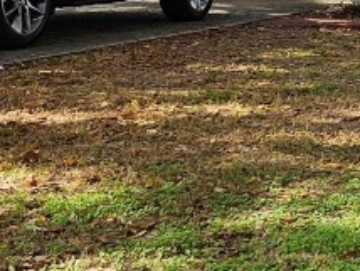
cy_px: 20
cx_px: 701
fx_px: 1145
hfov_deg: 14.9
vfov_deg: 13.4
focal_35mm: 110
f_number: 1.8
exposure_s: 1/794
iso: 25
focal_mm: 5.4
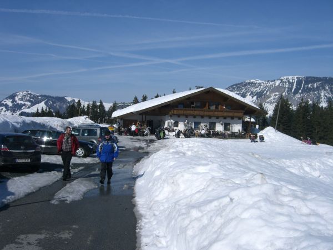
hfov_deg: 49.0
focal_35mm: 38
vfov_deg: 37.7
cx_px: 166
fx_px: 366
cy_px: 125
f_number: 8
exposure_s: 1/500
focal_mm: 7.9
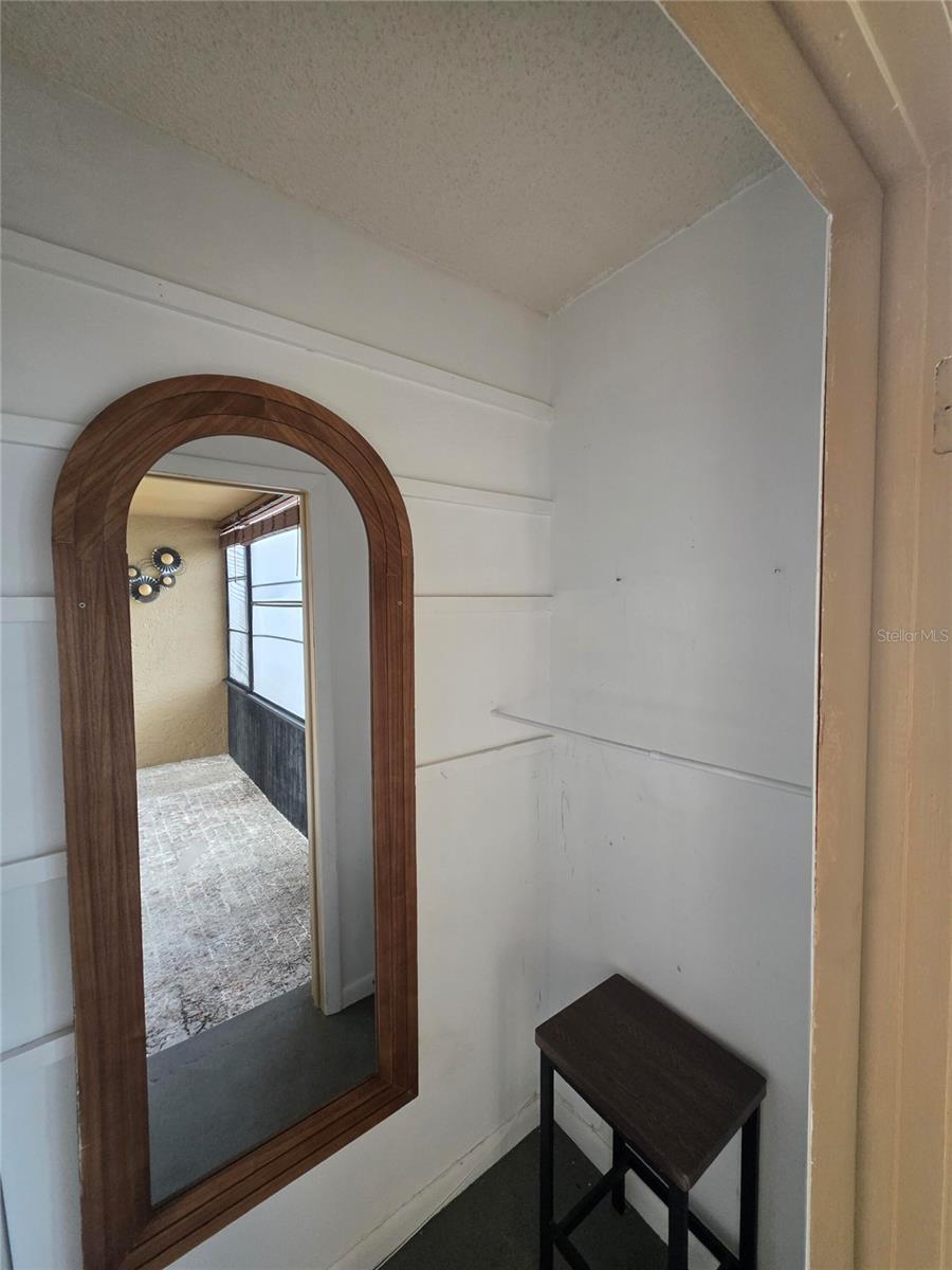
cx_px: 476
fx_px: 477
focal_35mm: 13
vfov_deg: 106.2
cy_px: 635
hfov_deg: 89.9
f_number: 1.9
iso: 160
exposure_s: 1/120
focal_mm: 2.2
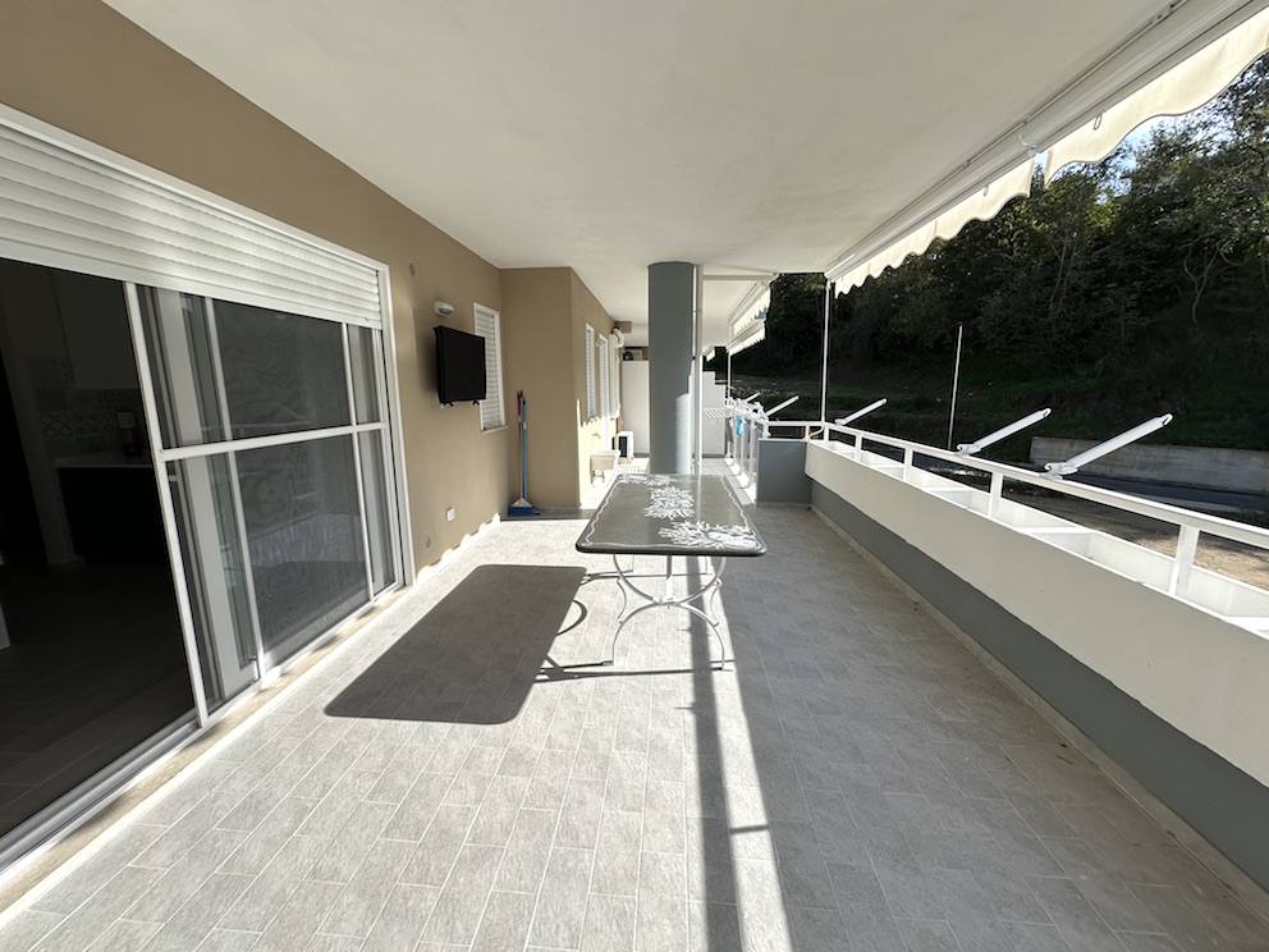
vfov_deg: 85.7
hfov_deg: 102.1
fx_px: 513
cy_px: 476
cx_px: 634
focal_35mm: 14
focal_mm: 2.22
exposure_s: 1/1490
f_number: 2.2
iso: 50
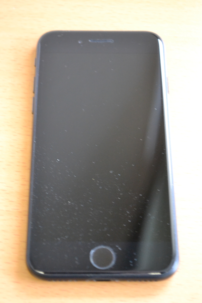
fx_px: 694
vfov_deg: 24.6
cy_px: 152
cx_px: 101
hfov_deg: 16.6
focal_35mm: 82
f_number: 5.6
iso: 3200
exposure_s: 1/20
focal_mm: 55
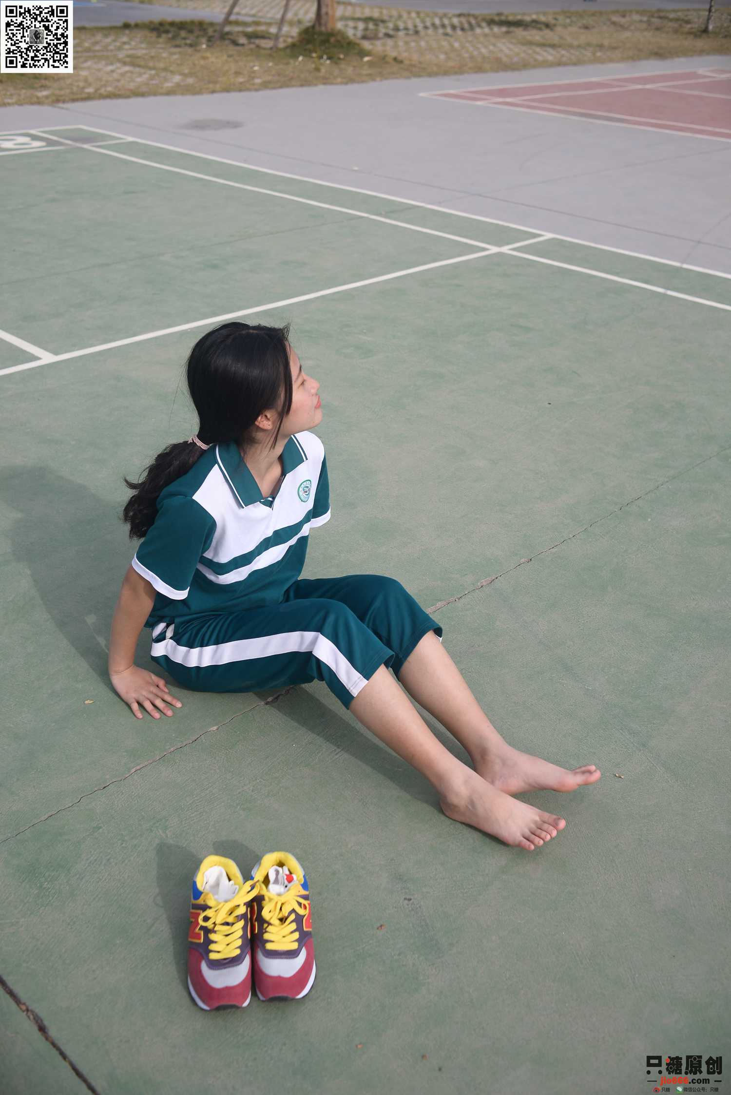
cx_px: 366
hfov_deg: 37.9
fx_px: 1065
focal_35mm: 35
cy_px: 548
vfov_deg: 54.4
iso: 160
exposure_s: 1/1000
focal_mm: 35
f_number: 5.6
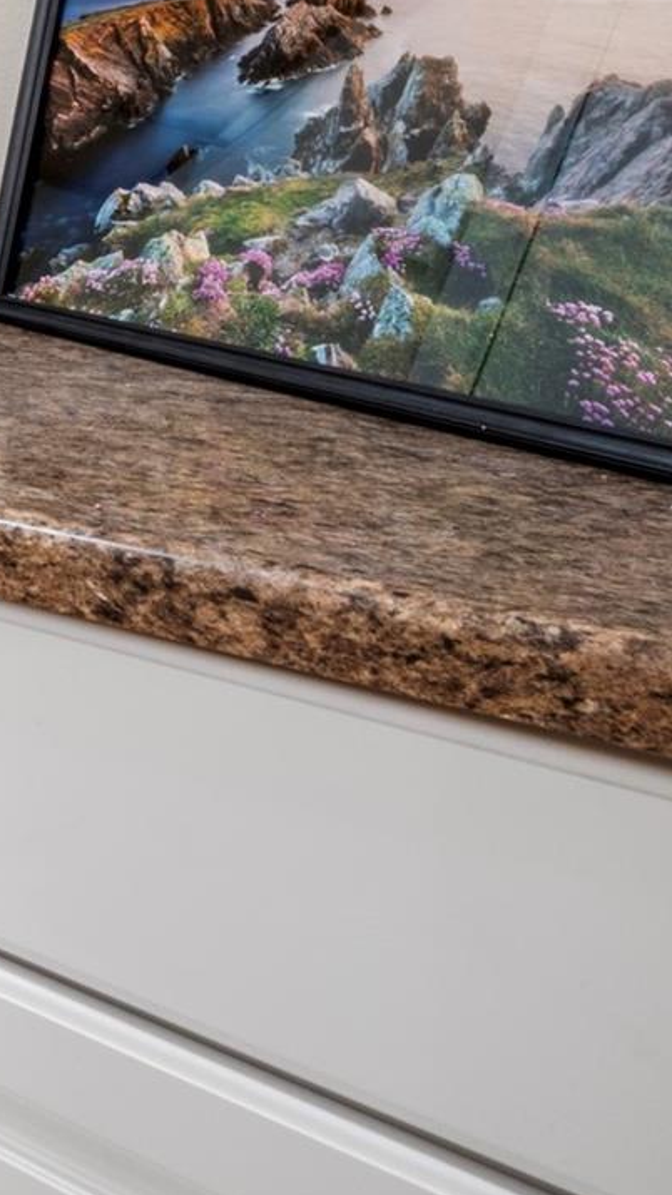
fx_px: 1426
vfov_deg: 41.1
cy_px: 71
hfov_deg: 14.4
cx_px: -1011
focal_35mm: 45
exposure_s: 6
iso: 250
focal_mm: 15
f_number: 9
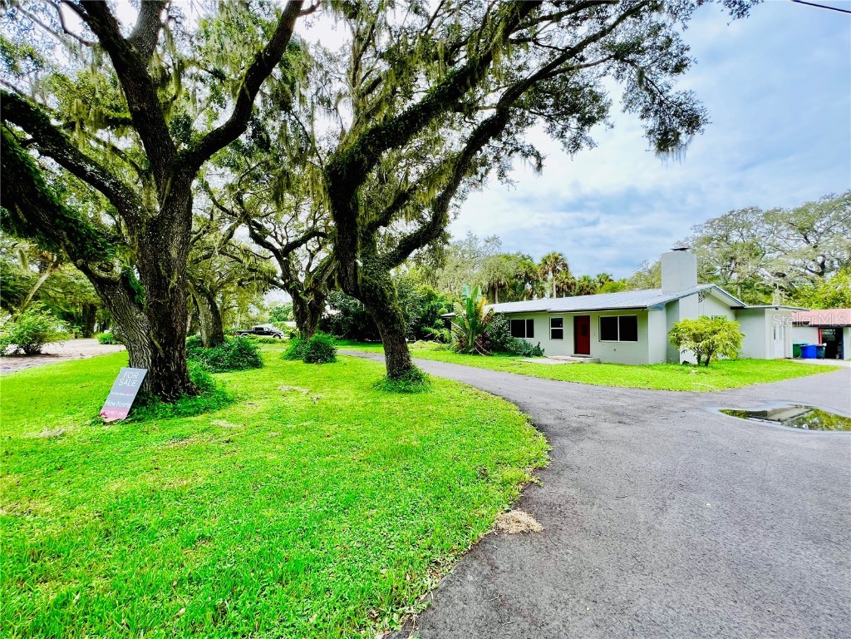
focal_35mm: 13
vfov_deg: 89.9
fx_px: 320
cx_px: 426
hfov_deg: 106.2
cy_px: 320
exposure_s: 1/567
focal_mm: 1.57
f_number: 1.8
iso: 32
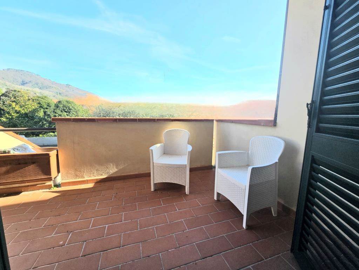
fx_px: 135
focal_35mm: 13
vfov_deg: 89.9
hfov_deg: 106.2
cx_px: 180
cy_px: 135
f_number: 2.2
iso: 50
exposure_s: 1/1000
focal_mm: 2.2
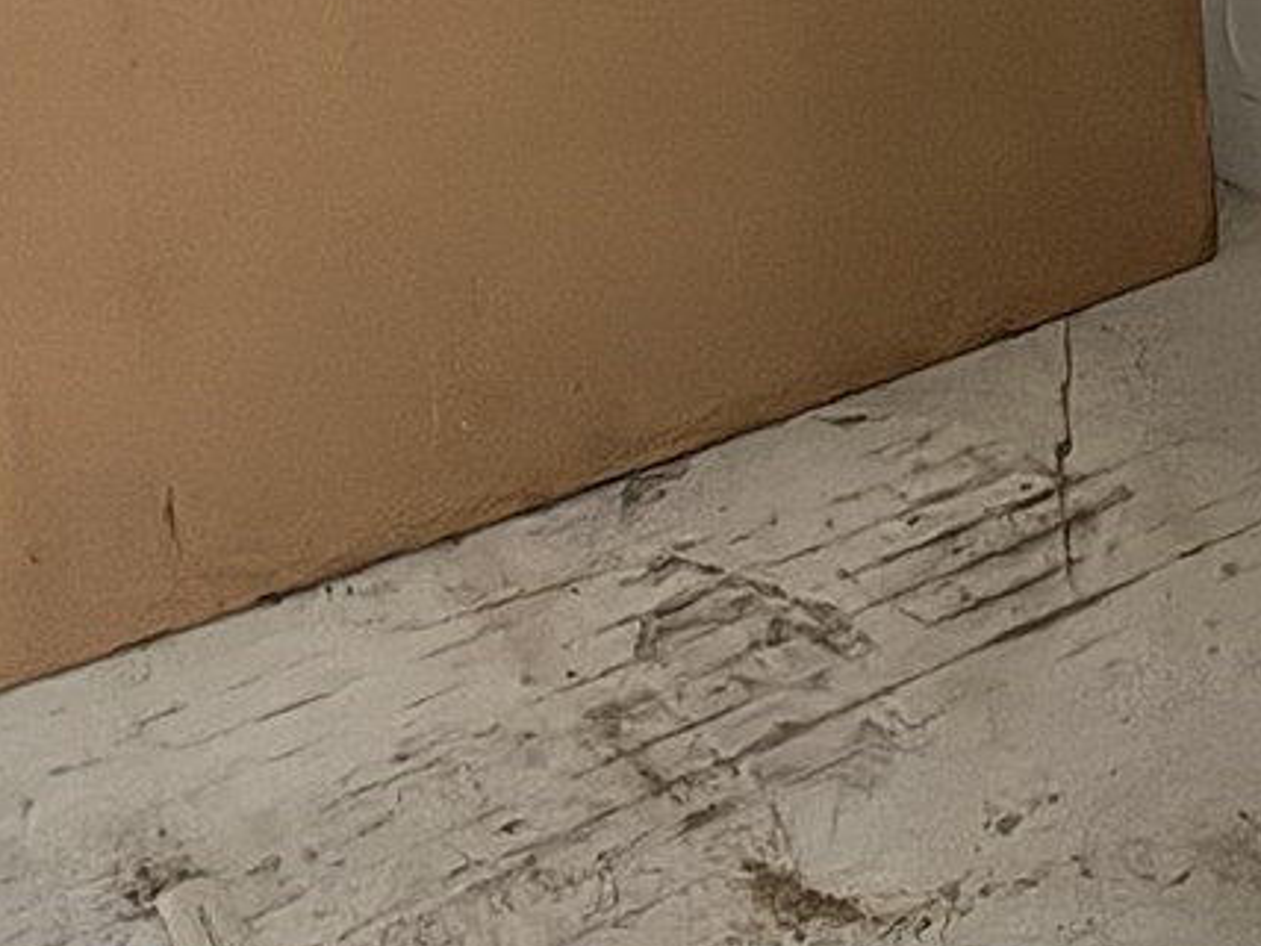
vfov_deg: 20.3
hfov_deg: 28.7
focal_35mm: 67
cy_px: -236
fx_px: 2441
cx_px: 887
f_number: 2.2
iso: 640
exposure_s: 1/14
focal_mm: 2.22
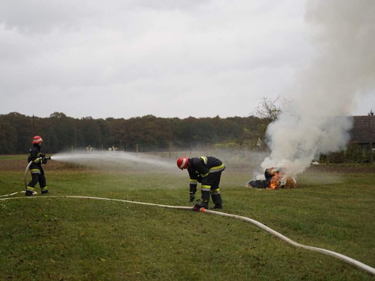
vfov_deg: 24.0
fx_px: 661
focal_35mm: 61
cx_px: 165
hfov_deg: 31.6
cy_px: 140
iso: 250
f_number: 2.8
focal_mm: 56
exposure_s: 1/1000
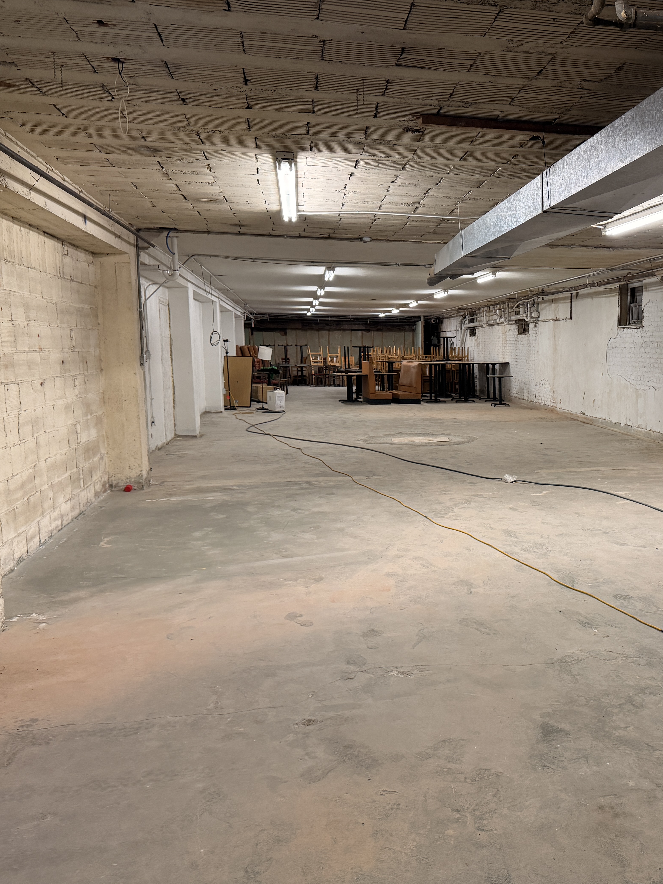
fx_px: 843
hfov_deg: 41.6
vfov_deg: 55.3
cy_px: 452
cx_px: 501
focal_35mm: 33
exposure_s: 1/120
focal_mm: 6.76
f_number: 1.78
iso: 200
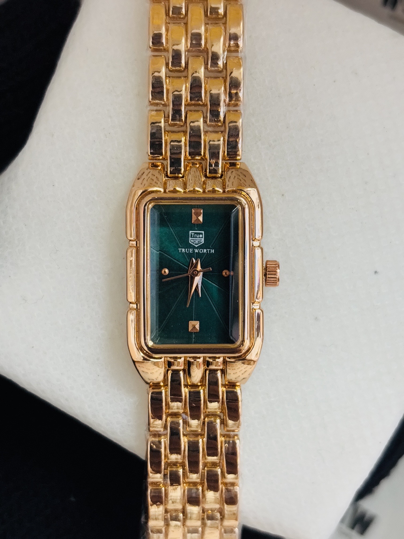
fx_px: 809
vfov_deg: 36.8
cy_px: 270
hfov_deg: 28.0
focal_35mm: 52
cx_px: 202
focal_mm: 5.96
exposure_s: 1/33
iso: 100
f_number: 1.6
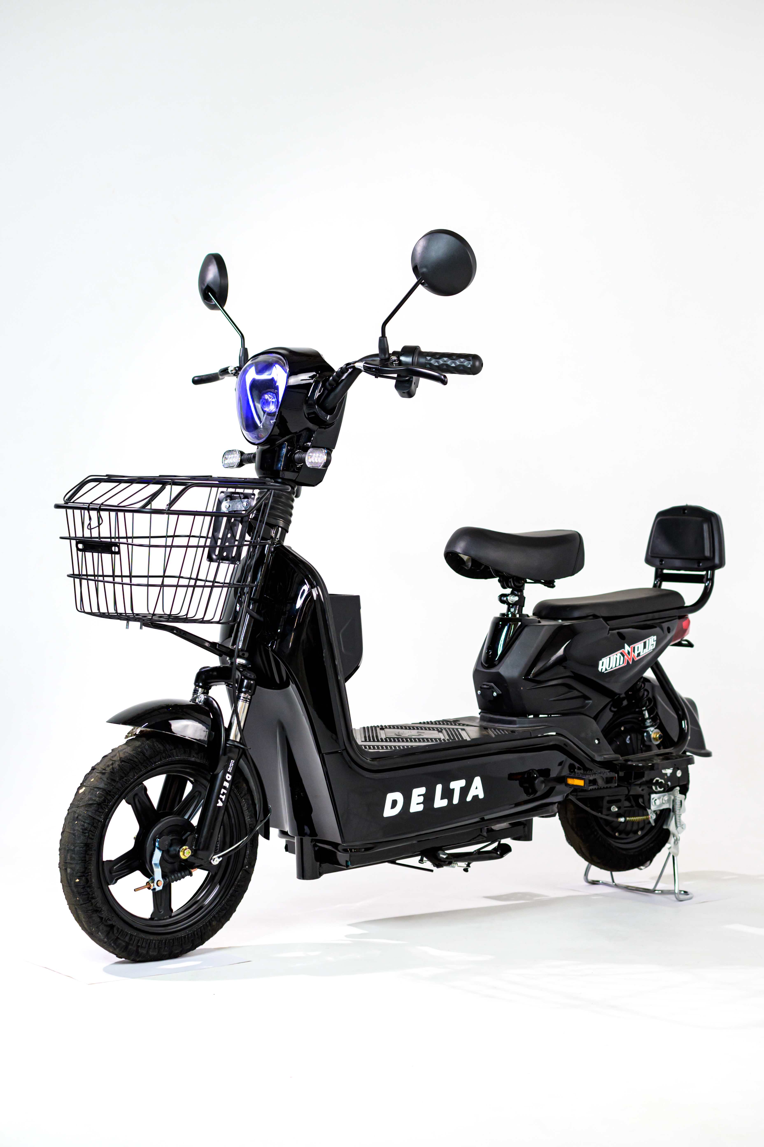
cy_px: 574
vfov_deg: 37.9
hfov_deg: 25.8
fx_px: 1671
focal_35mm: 52
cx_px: 382
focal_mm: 35
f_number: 3.2
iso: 500
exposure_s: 1/125
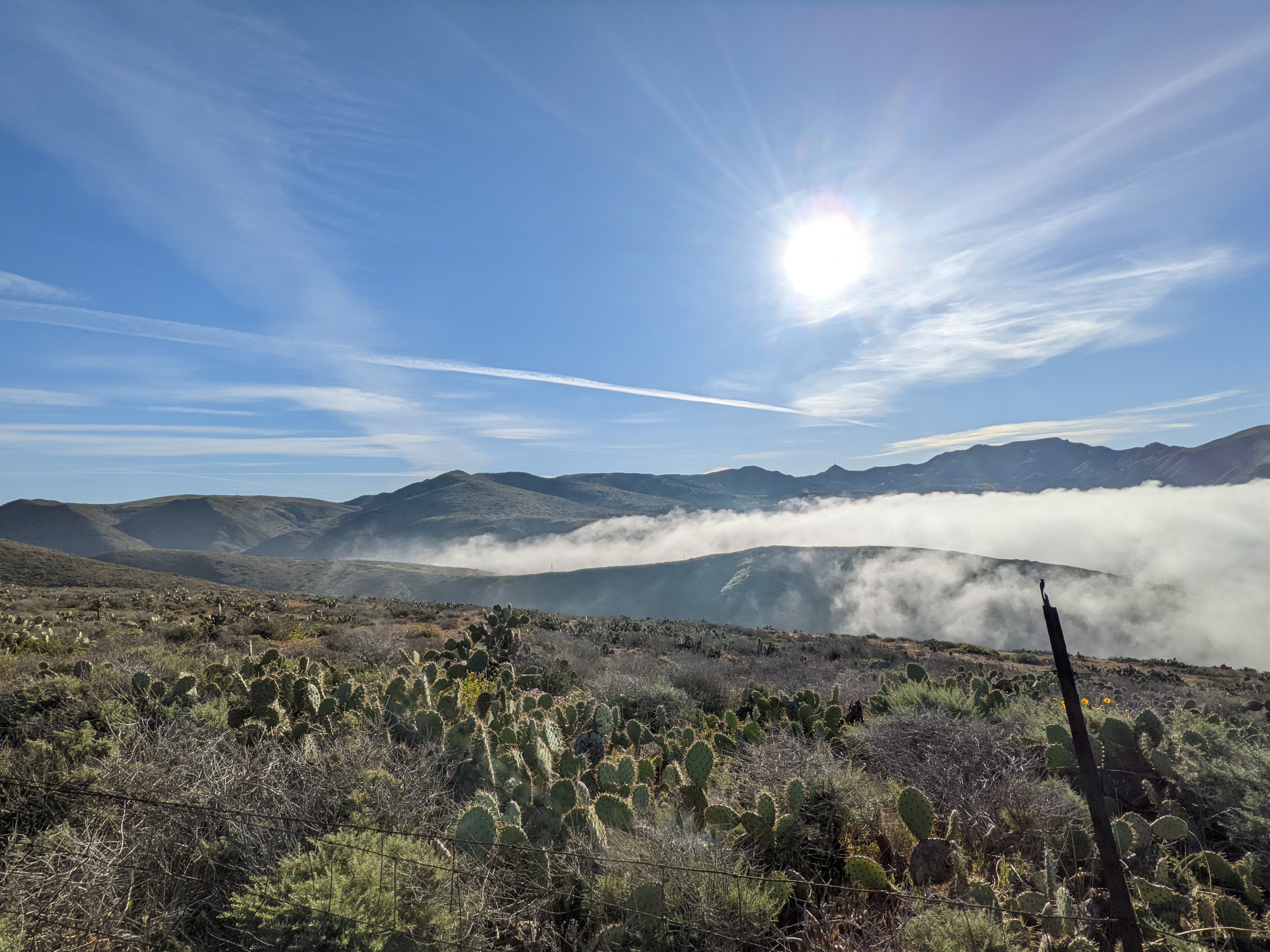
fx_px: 624
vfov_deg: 74.7
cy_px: 501
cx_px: 656
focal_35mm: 17
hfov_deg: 91.0
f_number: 2.2
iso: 34
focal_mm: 2.22
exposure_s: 1/5917
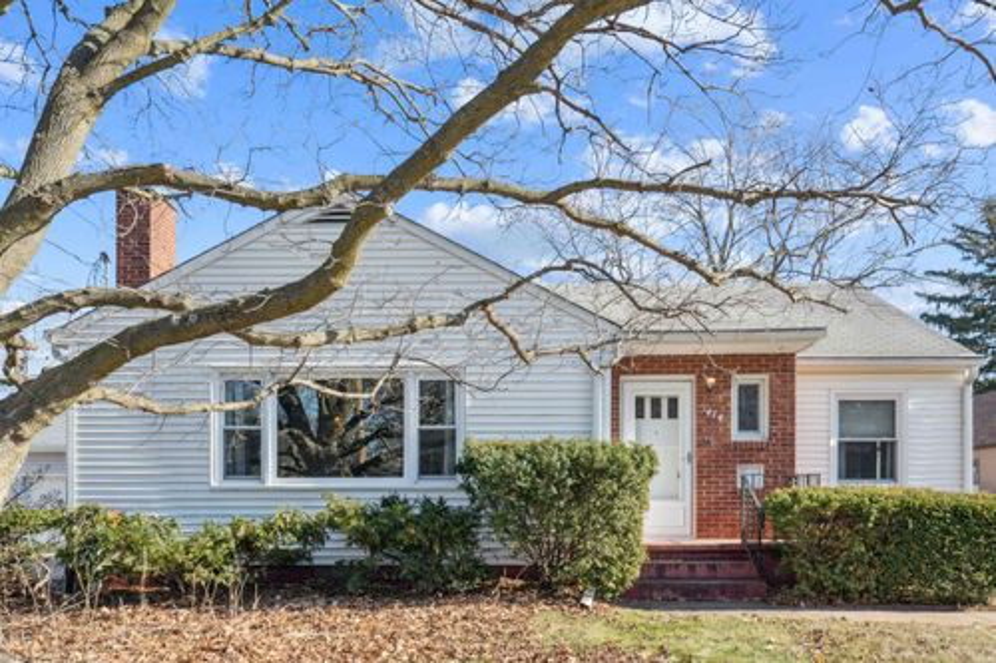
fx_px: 774
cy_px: 332
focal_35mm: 28
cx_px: 498
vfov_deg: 46.4
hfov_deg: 65.5
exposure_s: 1/250
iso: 400
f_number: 9
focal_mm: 28
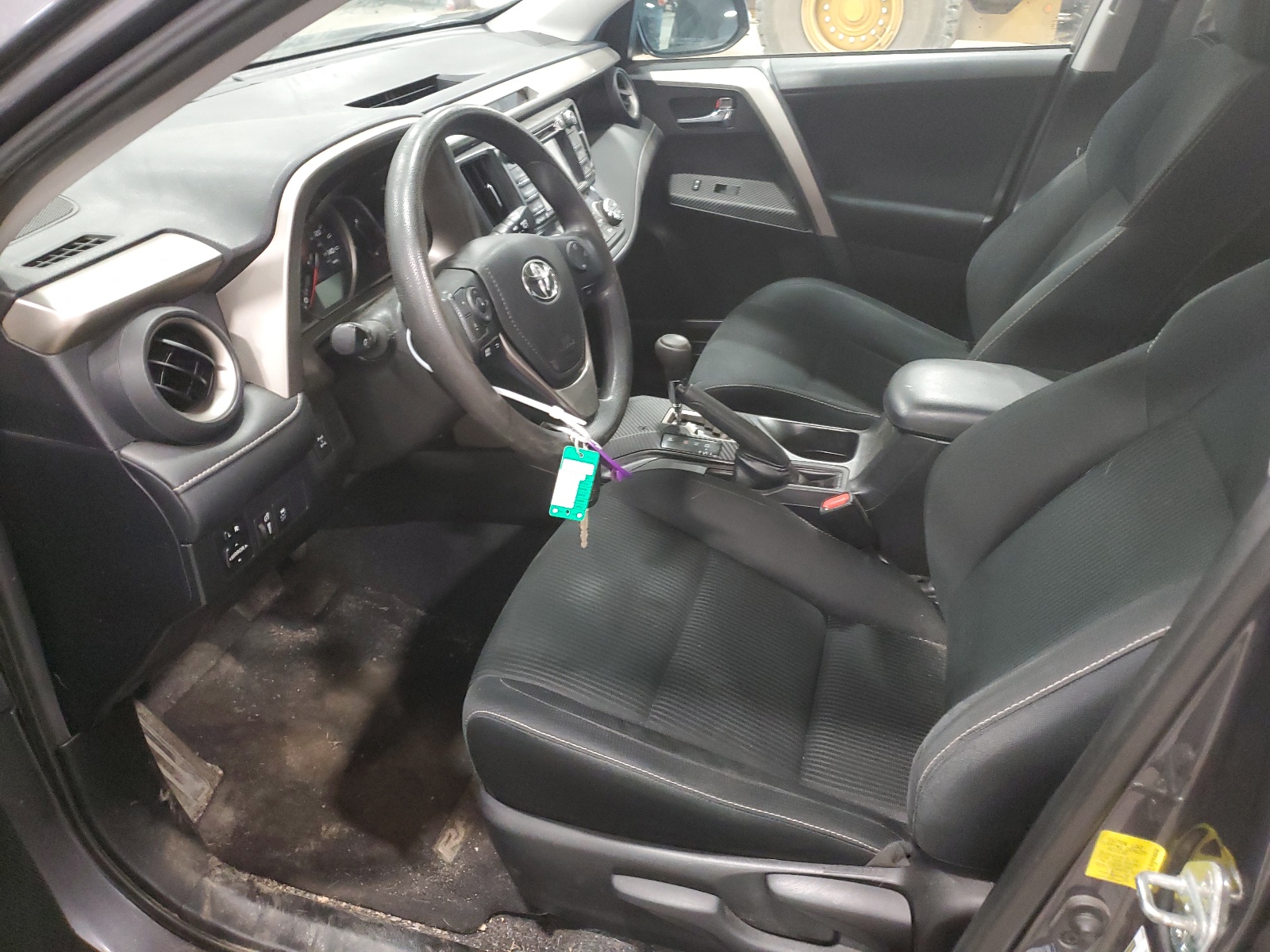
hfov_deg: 67.3
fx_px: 954
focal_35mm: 26
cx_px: 635
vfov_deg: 53.1
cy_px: 476
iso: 341
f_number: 1.5
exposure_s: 1/15
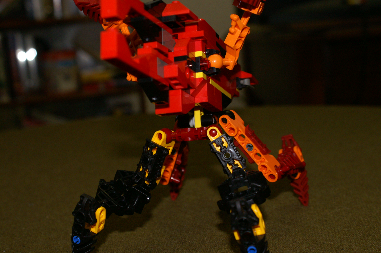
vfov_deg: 25.7
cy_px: 126
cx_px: 190
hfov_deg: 37.9
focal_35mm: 52
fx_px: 555
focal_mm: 35
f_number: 5.6
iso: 400
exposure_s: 1/60
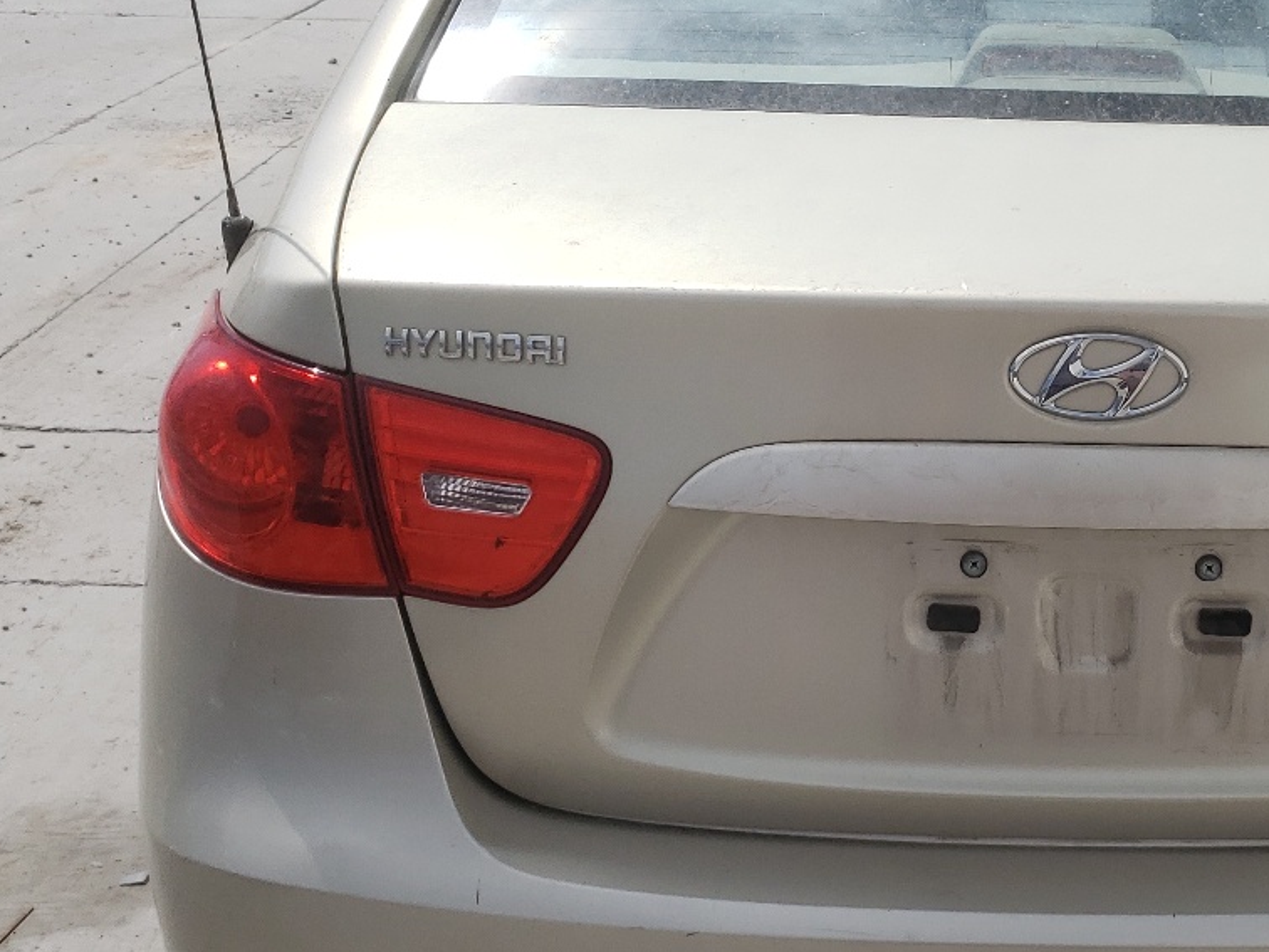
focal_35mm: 55
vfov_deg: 26.6
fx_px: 2016
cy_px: 514
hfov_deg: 33.6
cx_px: 1074
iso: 50
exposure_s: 1/10000
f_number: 1.5
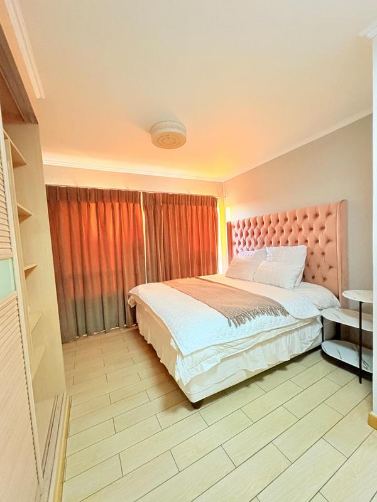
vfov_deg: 102.1
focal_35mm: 14
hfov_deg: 85.7
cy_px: 251
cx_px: 188
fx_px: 203
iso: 640
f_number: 2.2
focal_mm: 2.22
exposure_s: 1/50
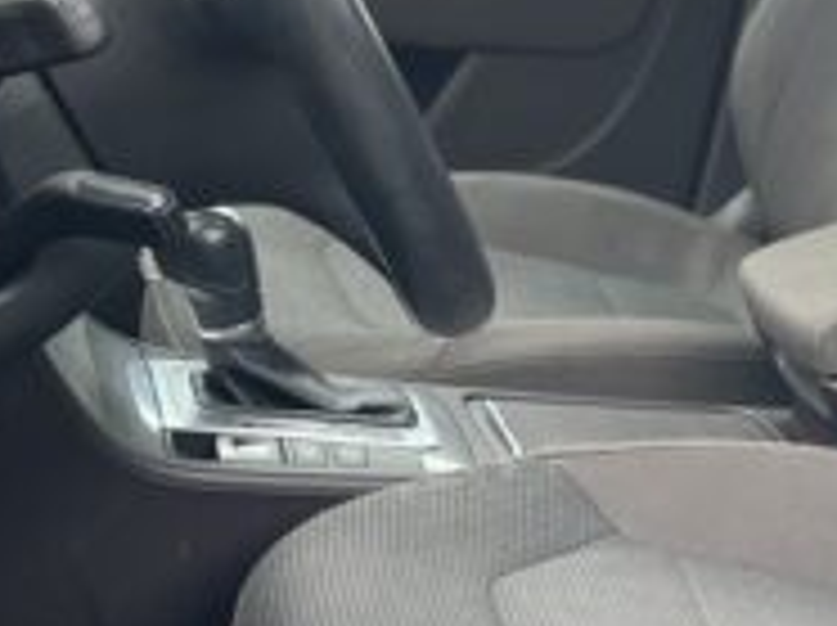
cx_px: 814
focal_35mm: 112
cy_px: 162
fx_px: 2705
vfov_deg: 13.2
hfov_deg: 17.2
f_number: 1.6
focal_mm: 5.1
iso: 40
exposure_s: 1/210
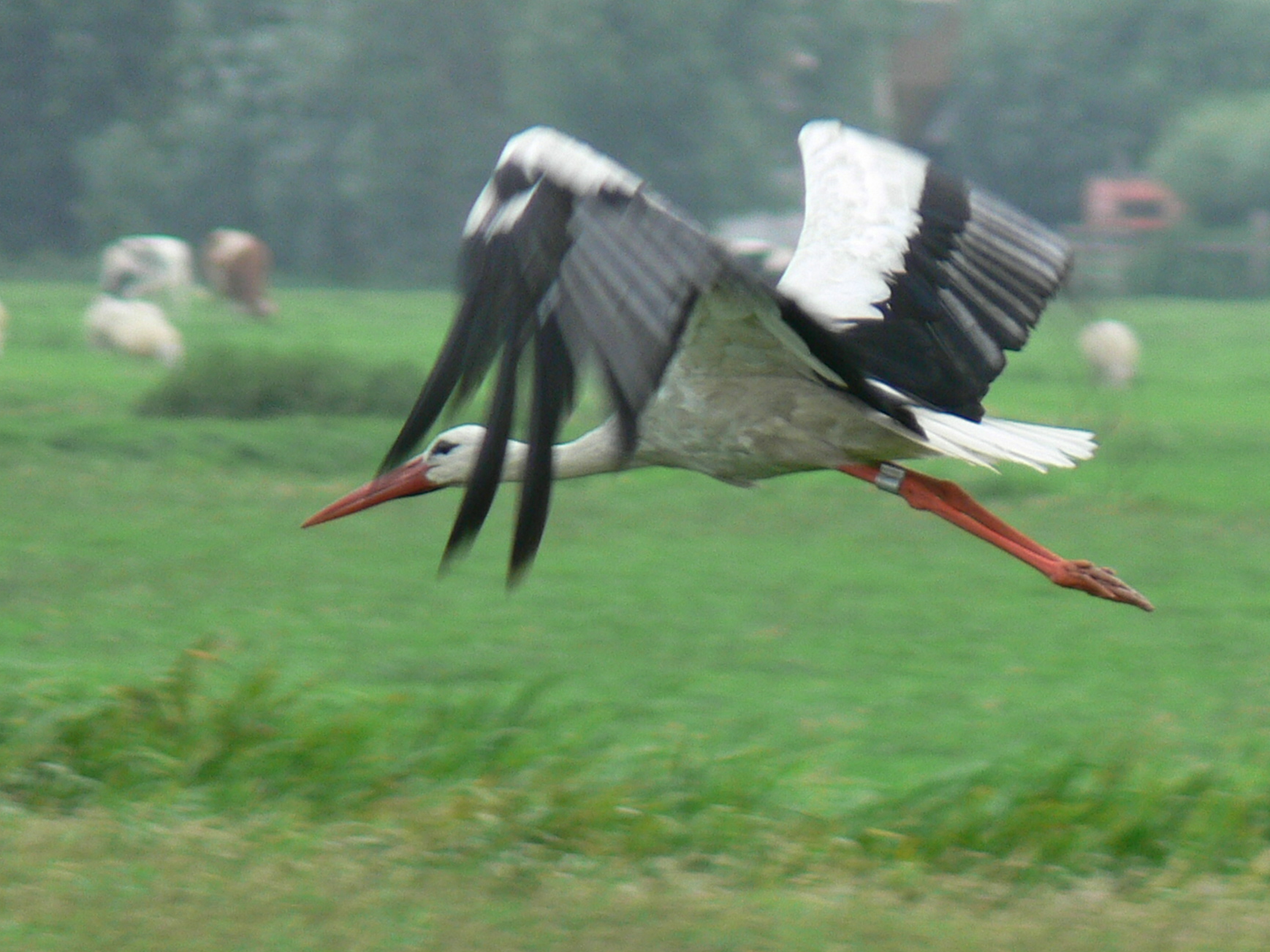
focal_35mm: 495
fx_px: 18158
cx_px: 737
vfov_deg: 3.0
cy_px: 498
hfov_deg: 4.0
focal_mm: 88.8
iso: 80
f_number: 4
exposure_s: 1/200
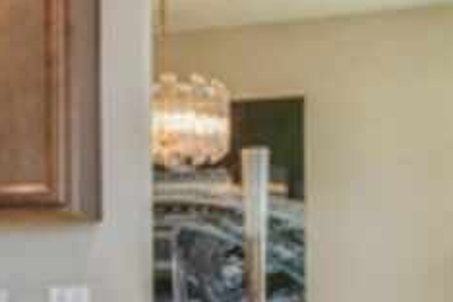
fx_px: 1032
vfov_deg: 16.2
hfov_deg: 23.4
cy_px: 323
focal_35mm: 82
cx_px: -37
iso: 400
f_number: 8
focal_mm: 10
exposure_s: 1/30
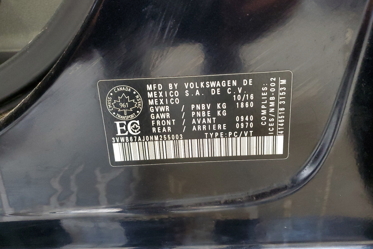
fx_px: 290
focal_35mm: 28
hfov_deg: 65.5
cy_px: 116
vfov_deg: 46.4
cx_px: 193
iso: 292
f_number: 1.5
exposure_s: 1/30
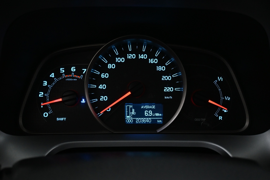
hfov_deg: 56.1
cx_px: 135
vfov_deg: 39.1
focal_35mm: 34
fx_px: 253
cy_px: 90
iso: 2500
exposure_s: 1/40
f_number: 4
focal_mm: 22.5
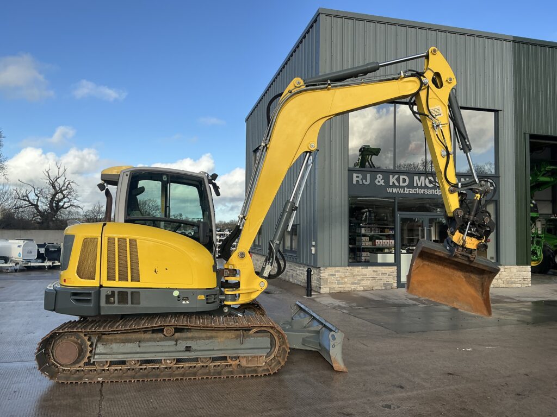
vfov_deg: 49.7
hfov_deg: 63.4
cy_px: 208
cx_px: 278
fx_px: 451
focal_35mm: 28
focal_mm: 3
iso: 25
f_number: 1.8
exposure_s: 1/1195
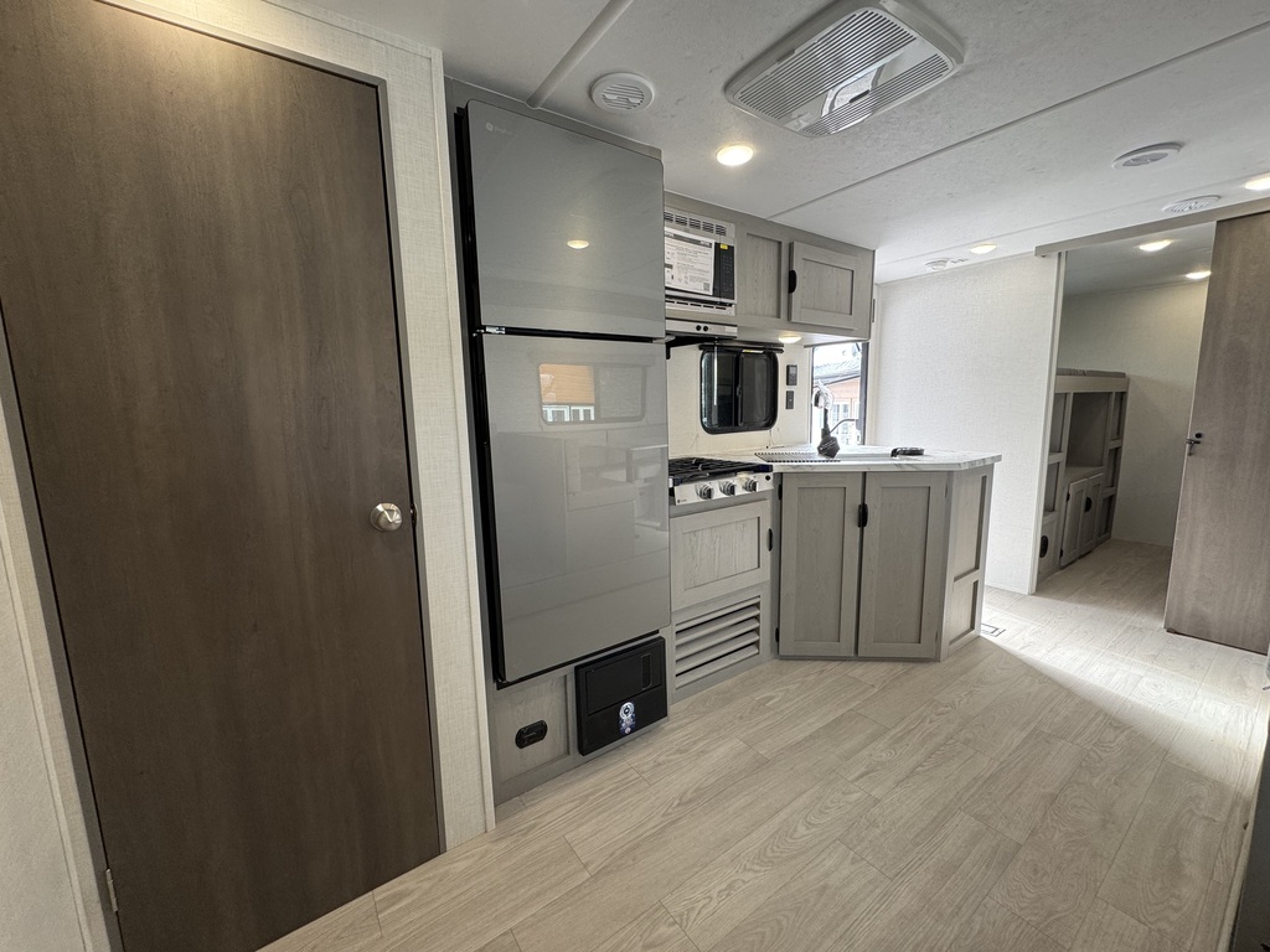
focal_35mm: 14
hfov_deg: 102.1
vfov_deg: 85.7
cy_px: 476
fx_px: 514
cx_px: 635
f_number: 2.2
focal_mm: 2.22
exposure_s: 1/99
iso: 160
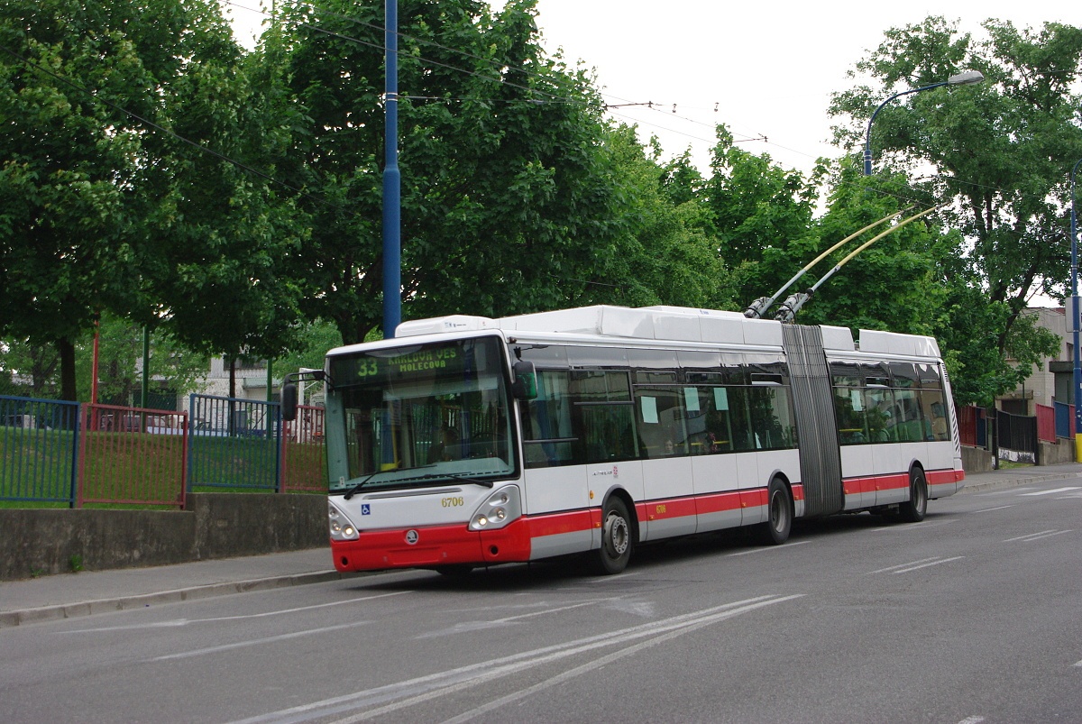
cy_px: 362
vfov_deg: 20.4
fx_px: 2016
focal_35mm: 67
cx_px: 541
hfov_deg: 30.0
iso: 400
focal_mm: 45
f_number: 7.1
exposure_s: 1/250
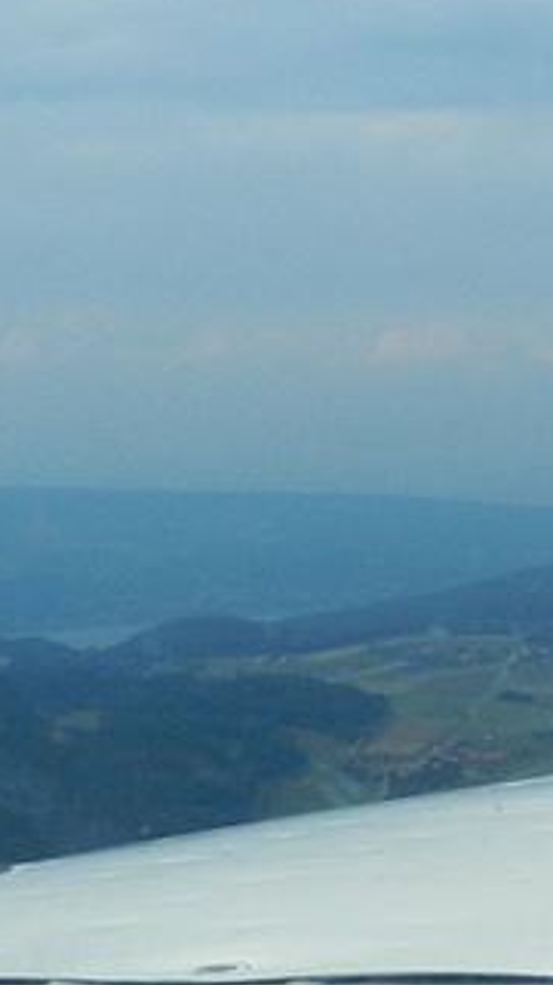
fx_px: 2090
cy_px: 298
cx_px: 1343
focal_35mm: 80
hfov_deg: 12.0
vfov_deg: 26.3
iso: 160
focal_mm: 4
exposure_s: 1/800
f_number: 4
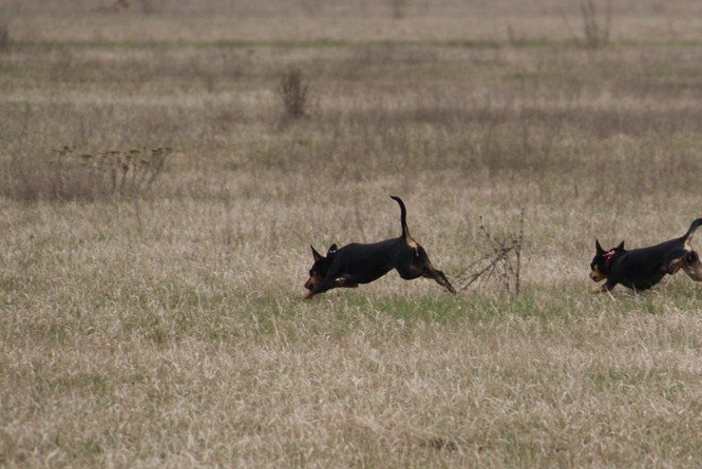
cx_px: 416
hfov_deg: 5.7
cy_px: 256
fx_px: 7047
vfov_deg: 3.8
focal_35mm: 361
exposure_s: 1/500
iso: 250
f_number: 6.3
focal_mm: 200
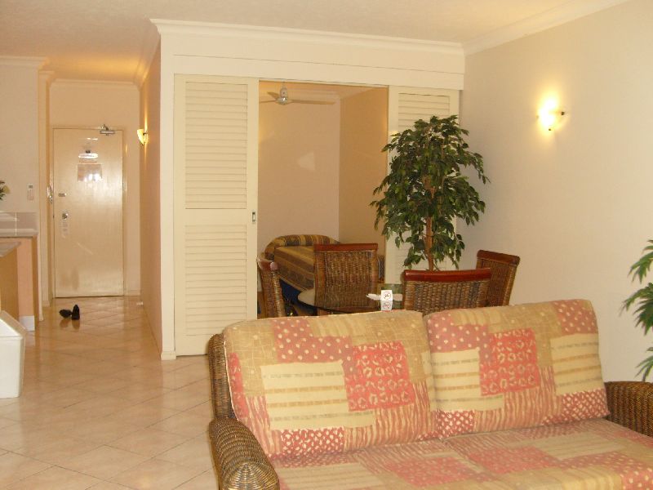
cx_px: 326
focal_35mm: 35
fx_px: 660
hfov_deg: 52.6
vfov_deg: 40.7
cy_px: 245
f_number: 2.8
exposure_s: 1/45
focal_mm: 5.8
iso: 240
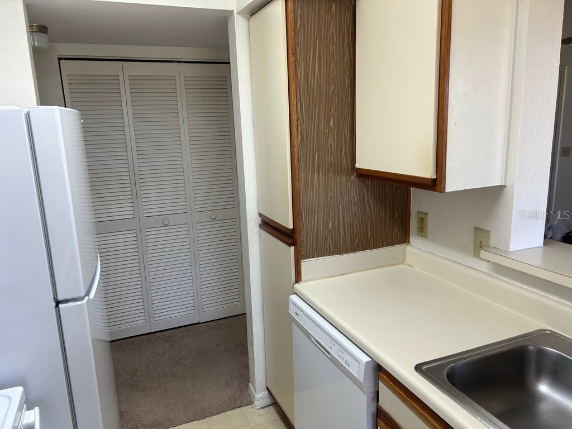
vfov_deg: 53.1
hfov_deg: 67.3
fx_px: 430
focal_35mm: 26
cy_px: 214
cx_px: 286
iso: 100
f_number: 1.5
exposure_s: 1/120
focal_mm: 5.7
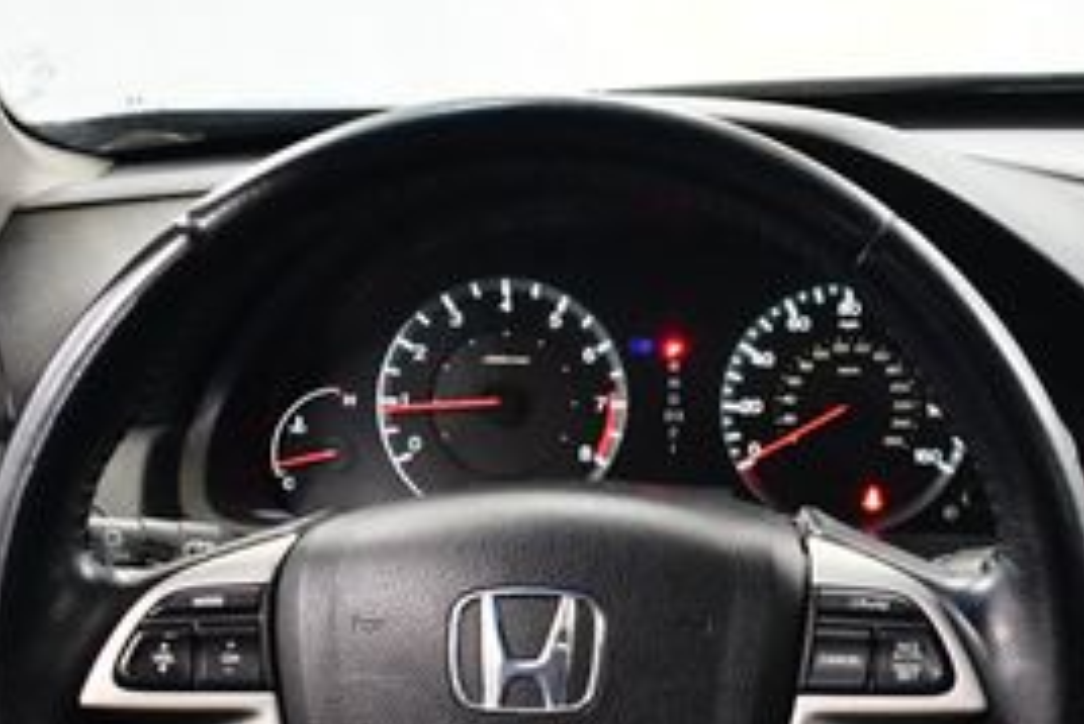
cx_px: 1019
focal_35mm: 86
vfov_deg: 15.7
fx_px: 2591
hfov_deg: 22.9
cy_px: 688
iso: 3200
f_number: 3.5
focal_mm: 18
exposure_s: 1/80
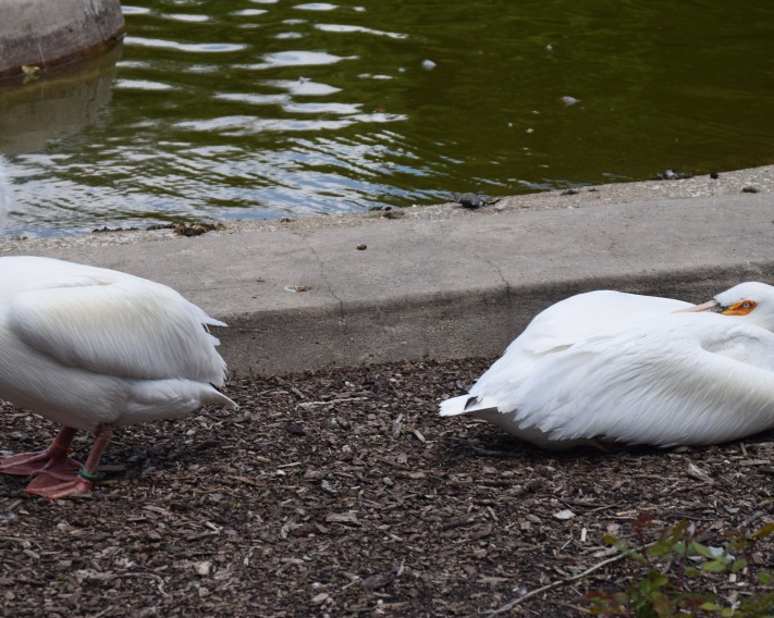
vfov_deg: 8.0
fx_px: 4411
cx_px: 343
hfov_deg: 10.0
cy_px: 326
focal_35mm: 193
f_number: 6.3
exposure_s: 1/640
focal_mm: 95
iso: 200
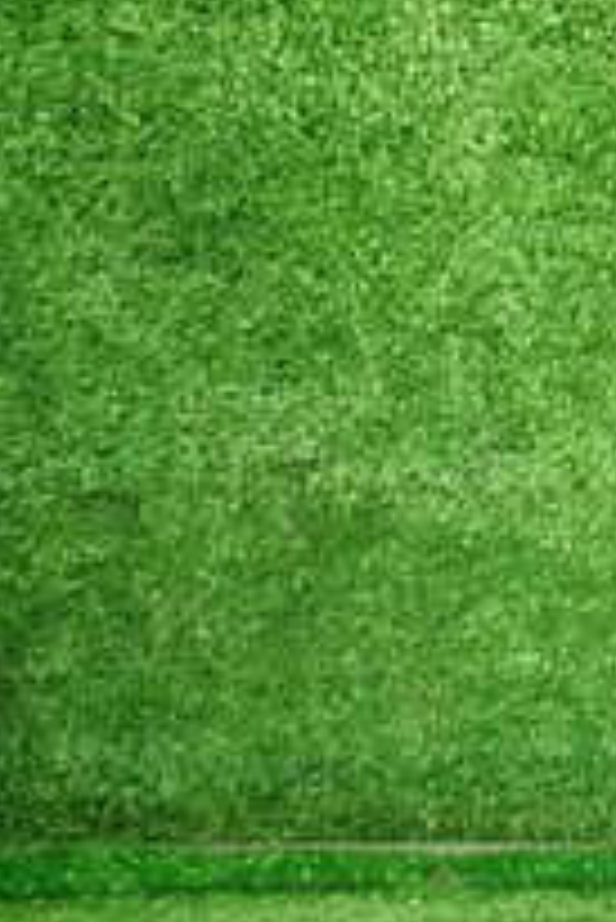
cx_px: 1344
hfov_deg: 14.1
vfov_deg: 26.3
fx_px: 1947
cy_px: 688
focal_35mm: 76
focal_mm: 4.5
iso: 200
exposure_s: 1/40
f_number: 2
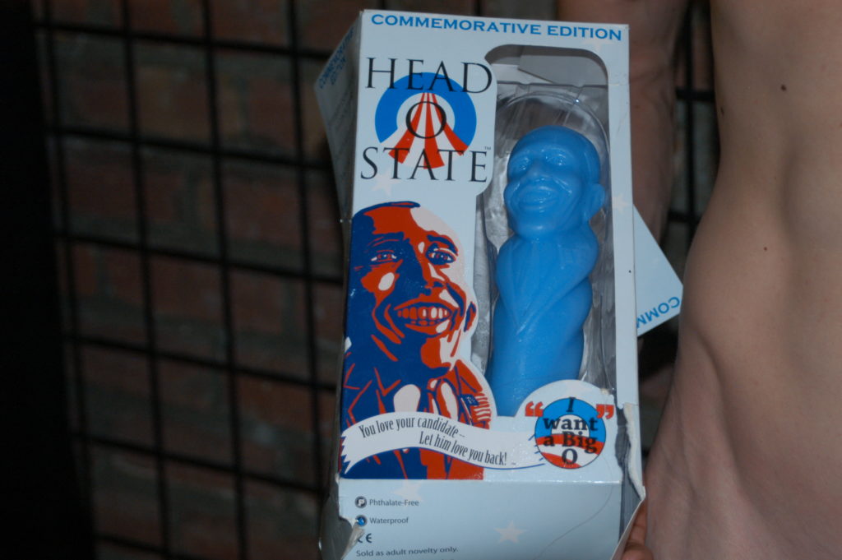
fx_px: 2804
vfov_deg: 11.4
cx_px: 421
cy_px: 280
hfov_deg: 17.1
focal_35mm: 120
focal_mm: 80
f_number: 5.6
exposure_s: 1/60
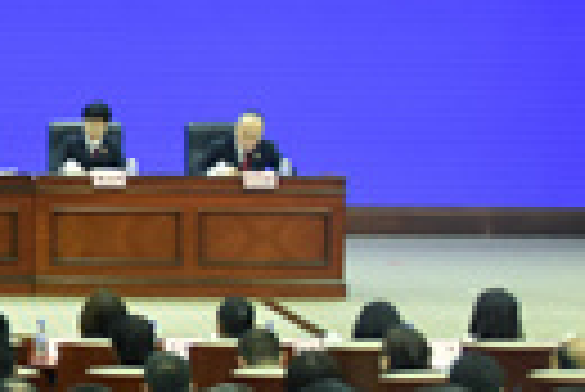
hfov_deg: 13.9
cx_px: -288
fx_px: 2245
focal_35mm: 138
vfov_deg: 10.0
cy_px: 158
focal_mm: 20
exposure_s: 1/50
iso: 800
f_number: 3.5
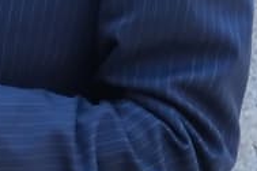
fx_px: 2398
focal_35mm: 336
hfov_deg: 6.0
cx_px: -292
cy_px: -12
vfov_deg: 4.1
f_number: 8
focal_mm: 29.2
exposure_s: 1/125
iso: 1600
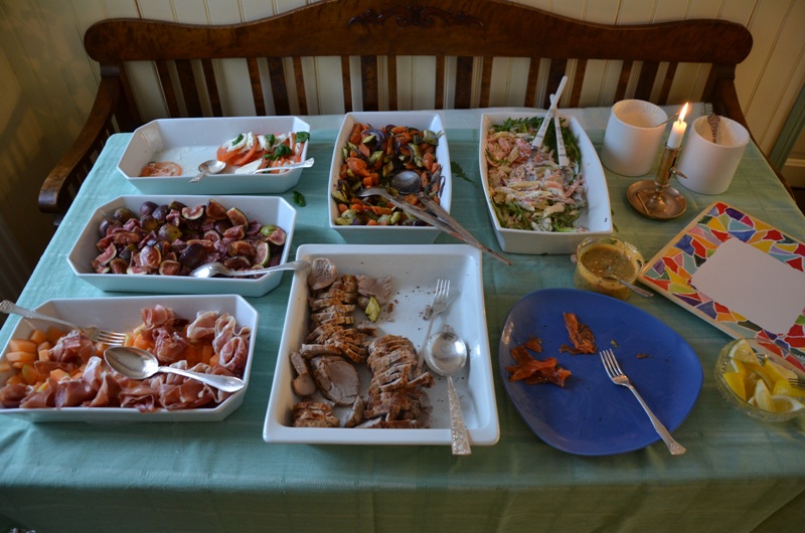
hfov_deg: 67.5
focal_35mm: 27
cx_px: 402
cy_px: 266
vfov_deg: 47.7
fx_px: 603
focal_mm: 18
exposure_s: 1/50
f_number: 3.5
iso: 800
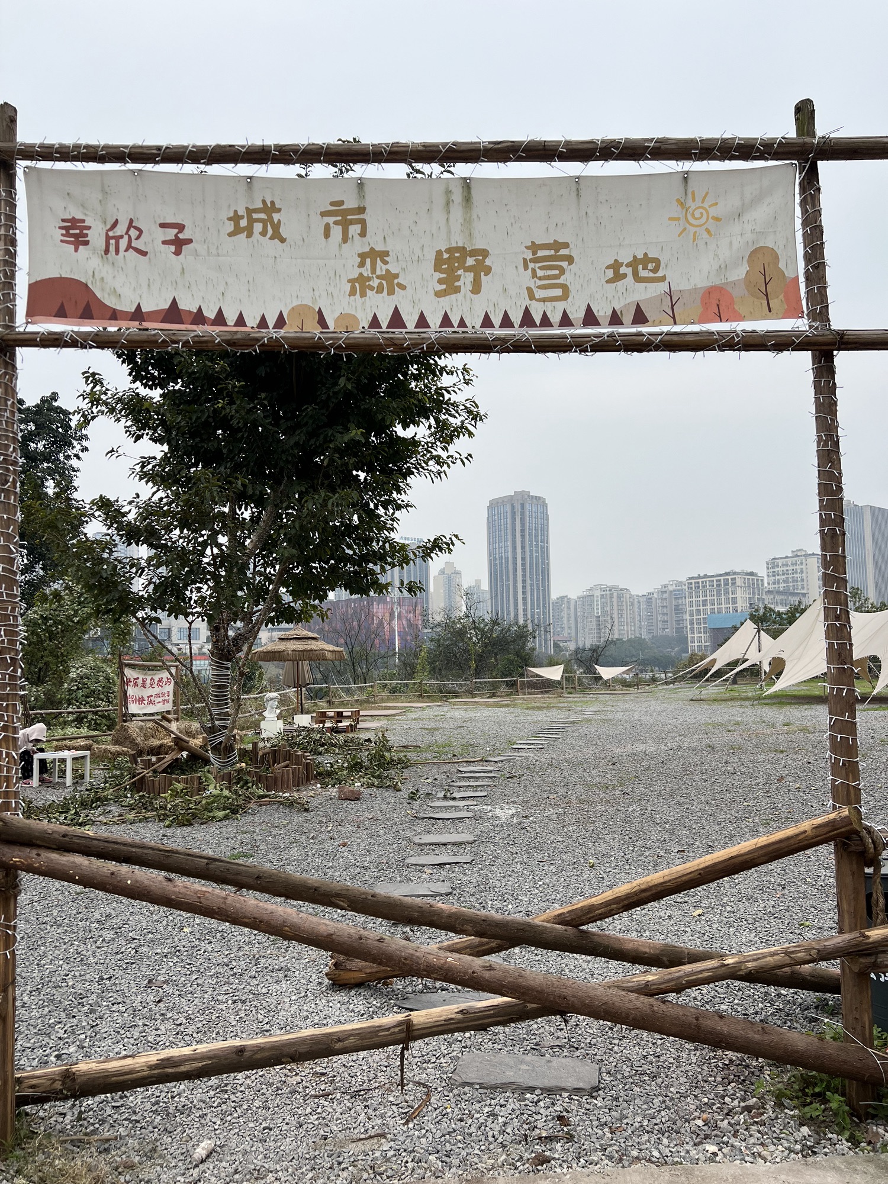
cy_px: 592
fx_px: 889
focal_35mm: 26
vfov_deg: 67.3
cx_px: 444
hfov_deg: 53.1
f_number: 1.5
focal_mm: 5.7
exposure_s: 1/2252
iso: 50
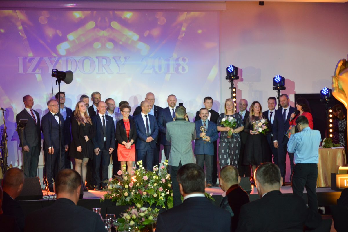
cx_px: 174
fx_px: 1231
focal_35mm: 128
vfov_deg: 10.7
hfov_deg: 16.1
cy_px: 116
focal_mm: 85
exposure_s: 1/60
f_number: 5.6
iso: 1250
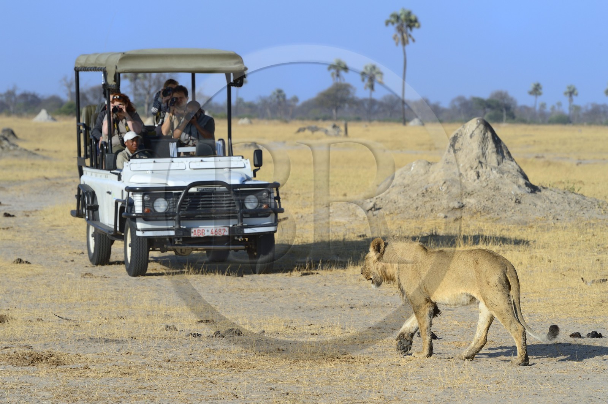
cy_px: 202
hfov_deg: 9.4
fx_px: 3712
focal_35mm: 220
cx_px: 304
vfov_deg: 6.2
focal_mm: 220
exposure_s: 1/640
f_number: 11
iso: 400
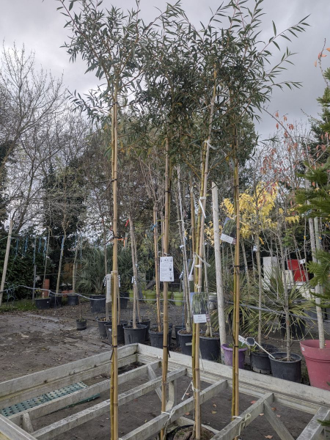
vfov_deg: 71.6
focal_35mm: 24
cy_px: 220
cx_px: 165
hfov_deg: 56.8
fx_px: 305
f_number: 1.85
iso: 41
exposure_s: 1/250
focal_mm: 6.81
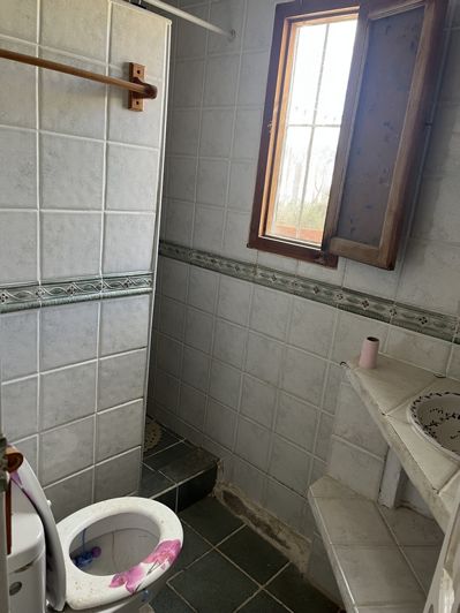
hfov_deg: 53.1
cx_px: 230
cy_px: 306
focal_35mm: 26
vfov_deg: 67.3
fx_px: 461
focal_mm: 5.1
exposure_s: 1/60
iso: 125
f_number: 1.6
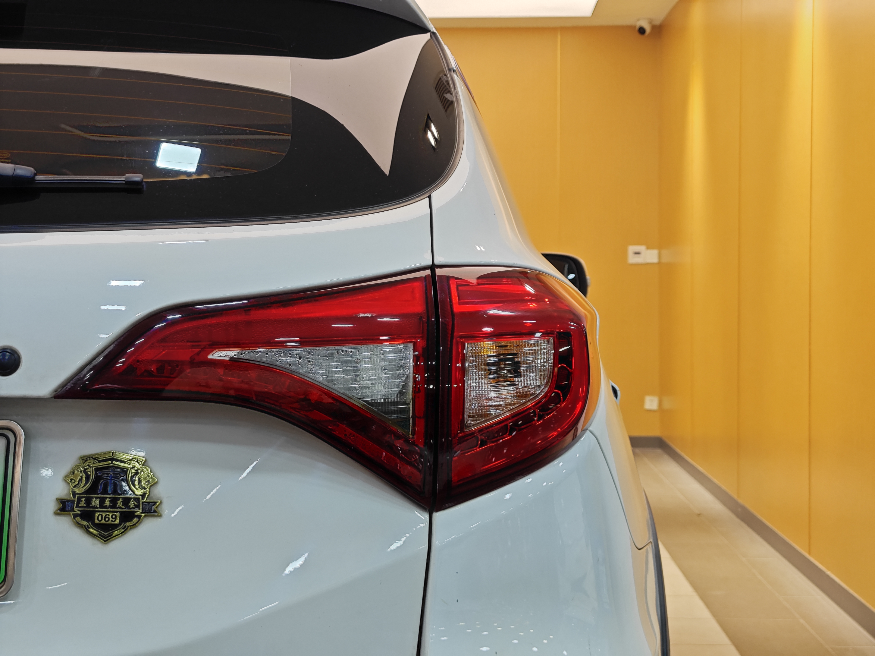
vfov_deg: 31.5
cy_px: 328
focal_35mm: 46
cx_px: 438
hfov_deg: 41.2
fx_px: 1163
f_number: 1.9
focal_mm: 8.7
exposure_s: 1/100
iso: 125
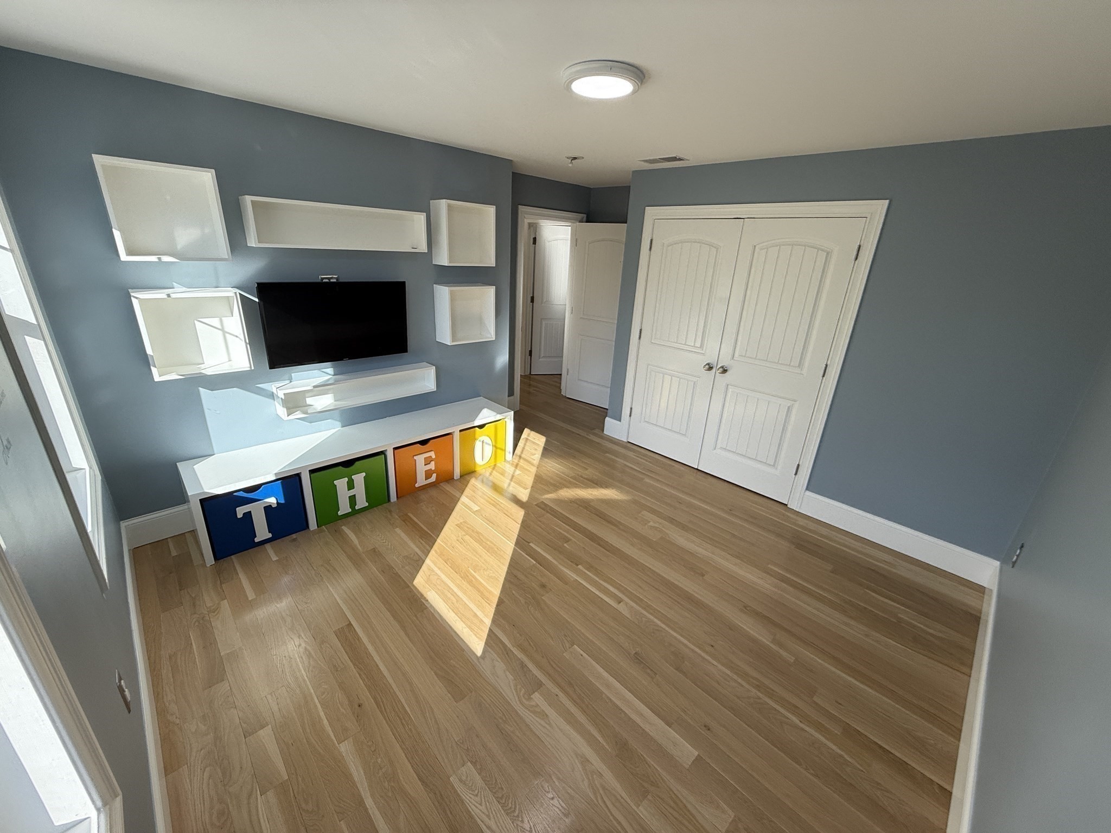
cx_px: 556
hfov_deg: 102.1
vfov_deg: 85.7
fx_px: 449
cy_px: 416
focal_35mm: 14
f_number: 2.2
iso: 64
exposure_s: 1/229
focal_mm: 2.22
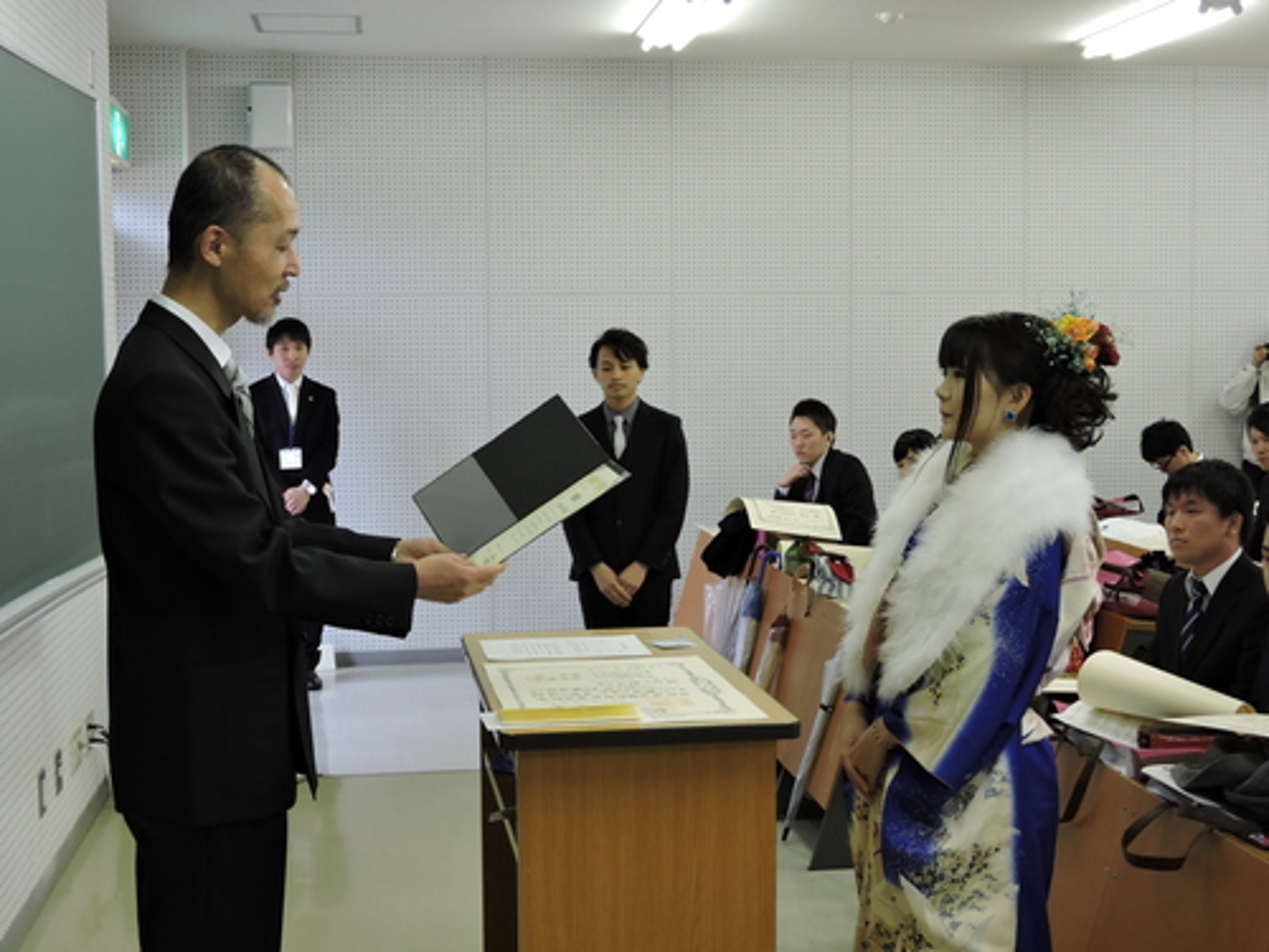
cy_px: 476
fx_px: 1833
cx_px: 634
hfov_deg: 38.2
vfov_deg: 29.1
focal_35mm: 50
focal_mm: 9
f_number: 4
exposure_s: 1/30
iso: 280
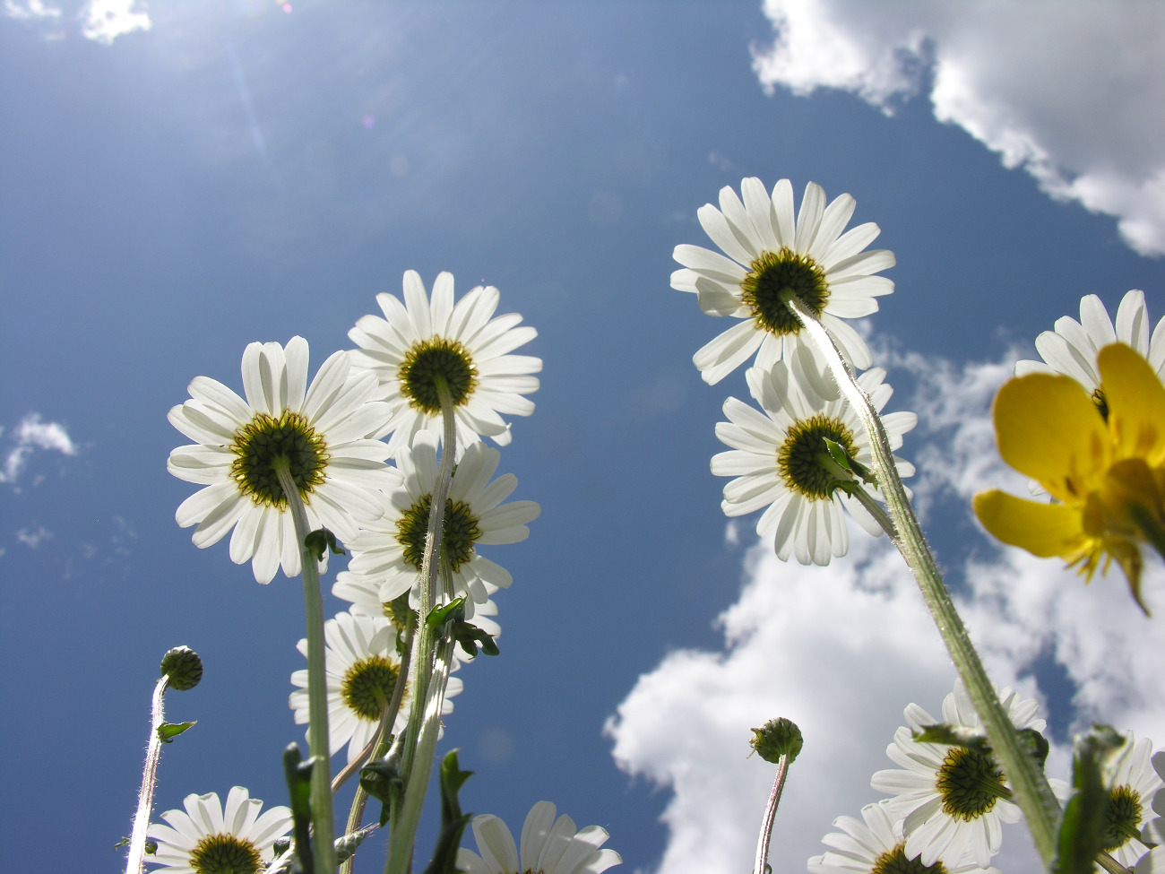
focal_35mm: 35
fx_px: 1178
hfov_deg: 52.6
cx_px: 582
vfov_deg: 40.7
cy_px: 437
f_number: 8
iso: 50
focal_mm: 8.9
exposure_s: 1/300
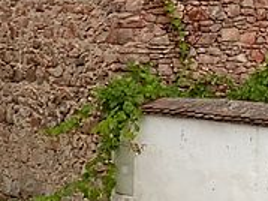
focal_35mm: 179
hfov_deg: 10.9
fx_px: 1385
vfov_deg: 8.1
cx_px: 281
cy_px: -96
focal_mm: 5.79
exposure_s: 1/30
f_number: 2.4
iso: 100
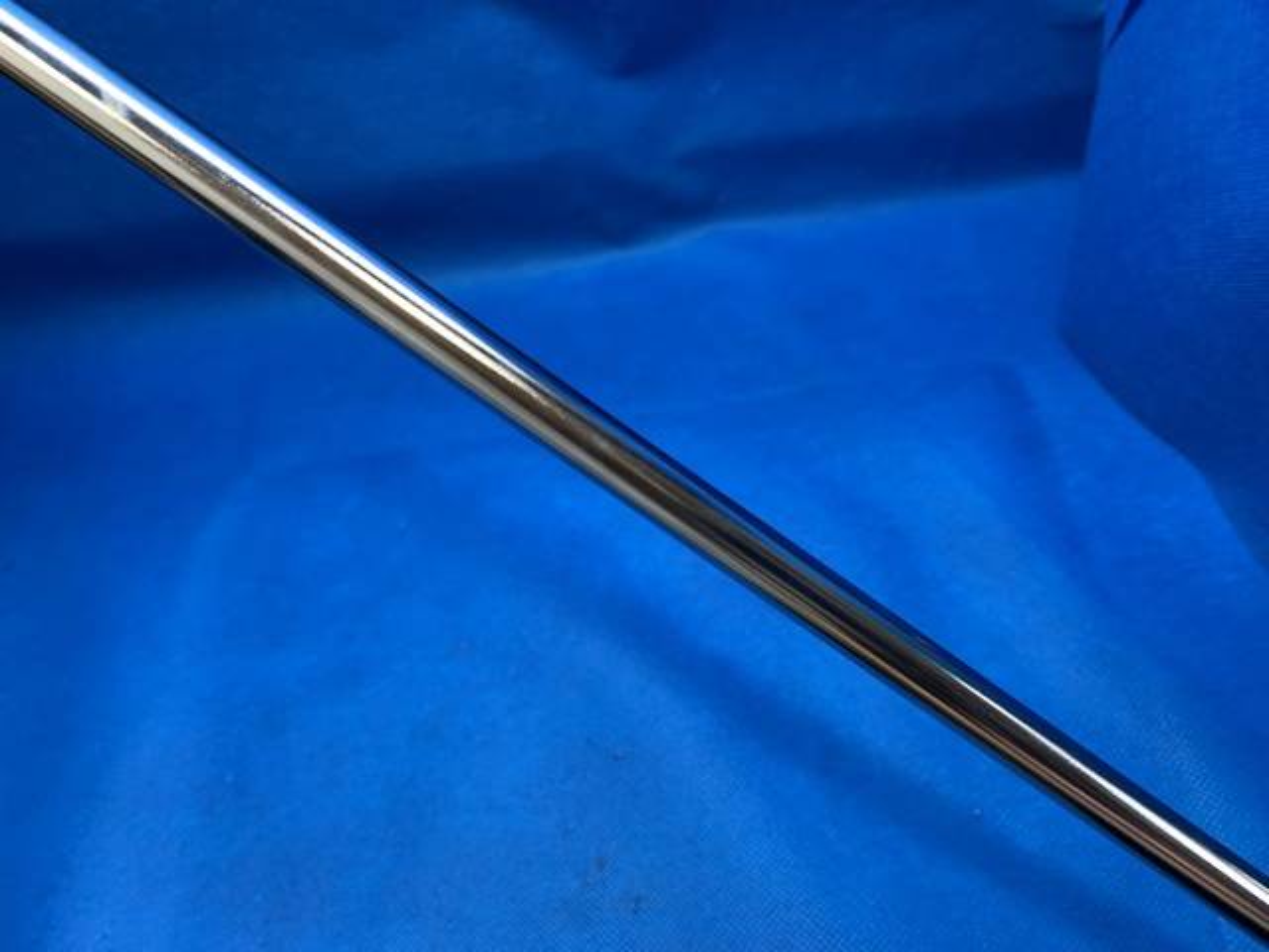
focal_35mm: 26
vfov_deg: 53.1
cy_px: 476
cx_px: 634
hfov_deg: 67.3
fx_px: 953
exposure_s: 1/60
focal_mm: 4.25
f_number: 1.8
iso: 100
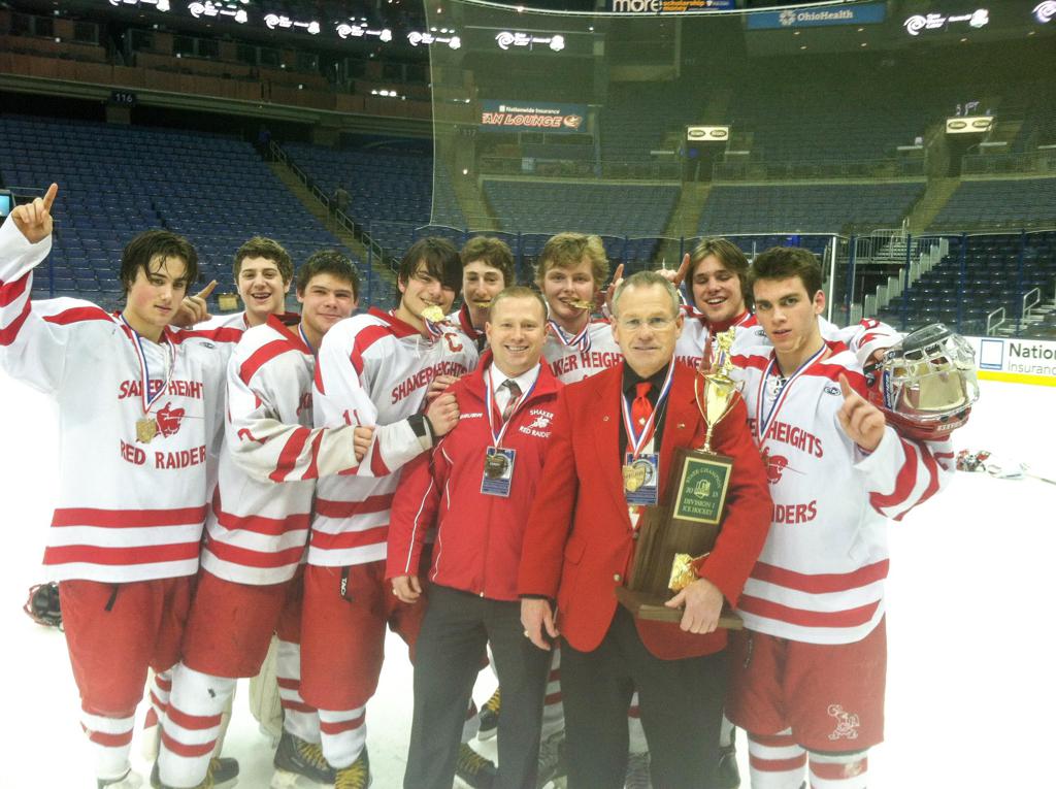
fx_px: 1066
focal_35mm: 35
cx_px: 528
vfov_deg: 40.6
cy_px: 394
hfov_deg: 52.7
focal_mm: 3.85
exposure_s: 1/40
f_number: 2.8
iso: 80
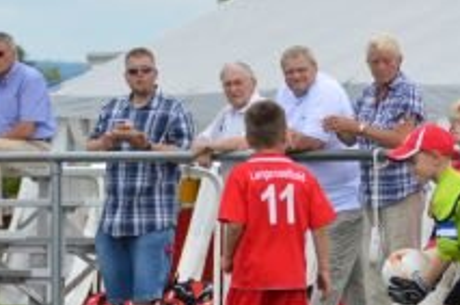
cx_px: 294
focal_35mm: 508
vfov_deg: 2.7
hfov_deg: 4.1
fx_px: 6477
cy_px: 148
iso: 400
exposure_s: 1/1250
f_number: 5.3
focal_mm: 120
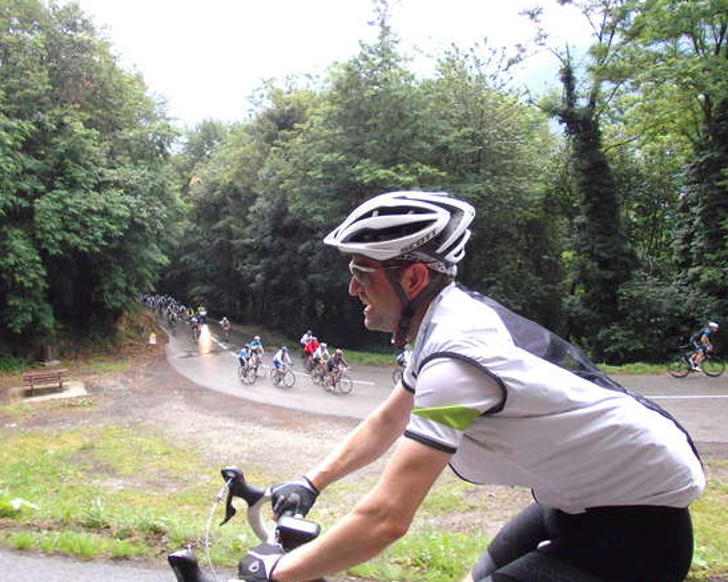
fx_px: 646
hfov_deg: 58.8
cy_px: 293
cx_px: 342
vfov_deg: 48.5
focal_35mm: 30
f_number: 2.7
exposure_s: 1/250
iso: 110
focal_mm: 4
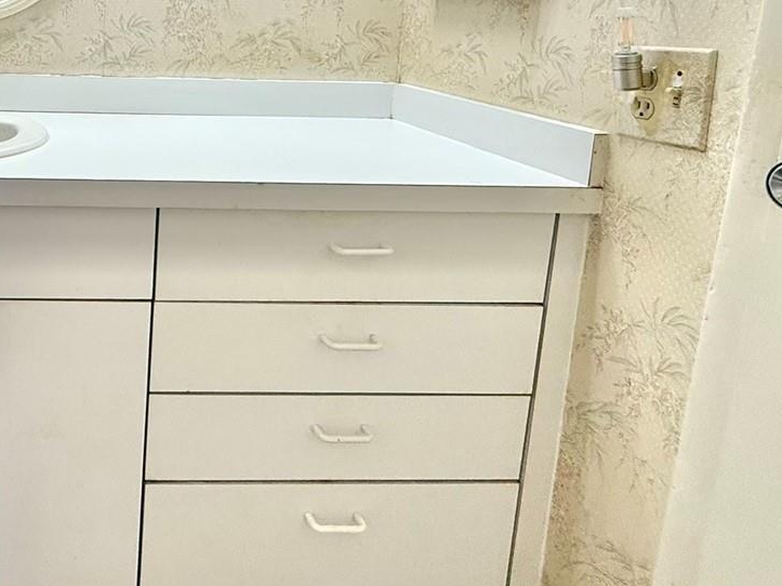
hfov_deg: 51.1
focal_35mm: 31
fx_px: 700
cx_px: 67
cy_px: 95
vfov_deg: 42.8
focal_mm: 2.22
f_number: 2.2
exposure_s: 1/120
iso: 160
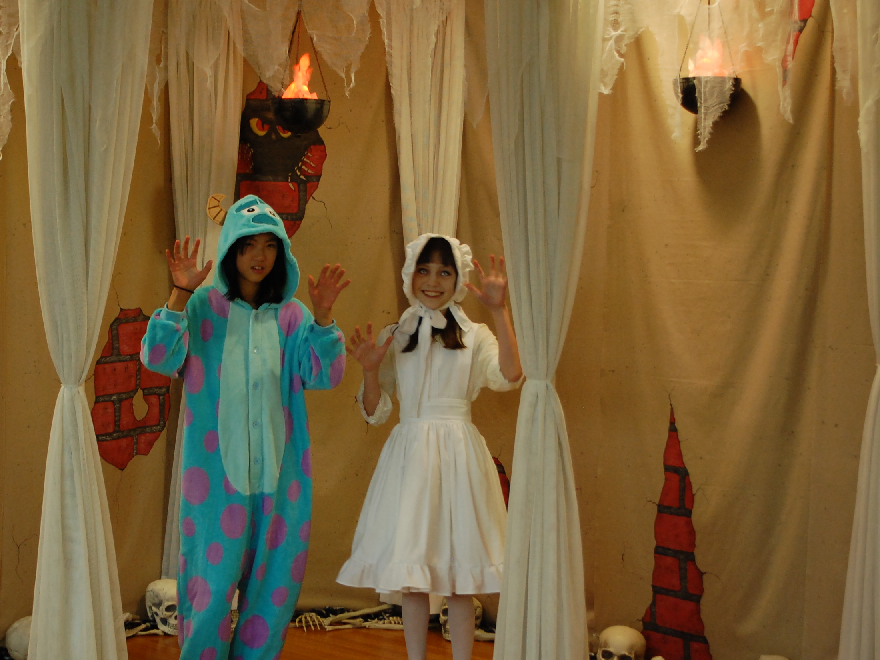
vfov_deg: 21.9
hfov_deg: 28.8
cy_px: 390
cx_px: 308
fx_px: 1703
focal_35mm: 67
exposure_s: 1/8
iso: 900
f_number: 5
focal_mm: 34
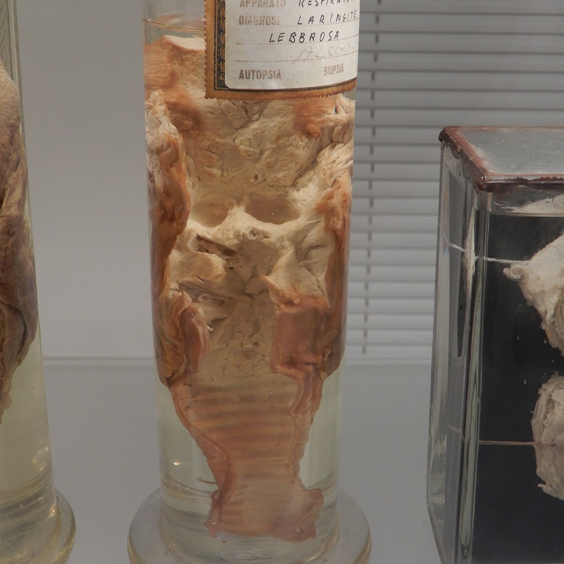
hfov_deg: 31.6
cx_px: 273
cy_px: 244
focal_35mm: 54
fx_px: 995
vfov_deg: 31.6
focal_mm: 7.5
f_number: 4
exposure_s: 1/30
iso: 110
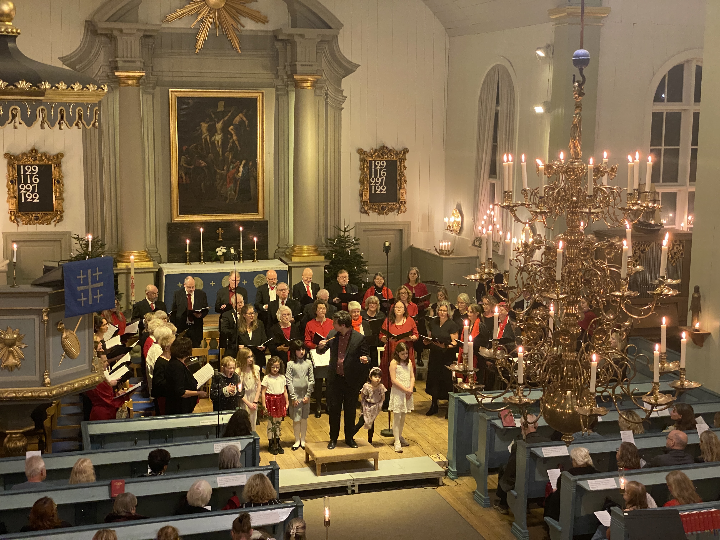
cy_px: 270
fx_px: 1082
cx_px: 360
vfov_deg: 28.0
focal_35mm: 52
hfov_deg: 36.8
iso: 640
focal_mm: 6
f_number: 2
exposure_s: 1/33
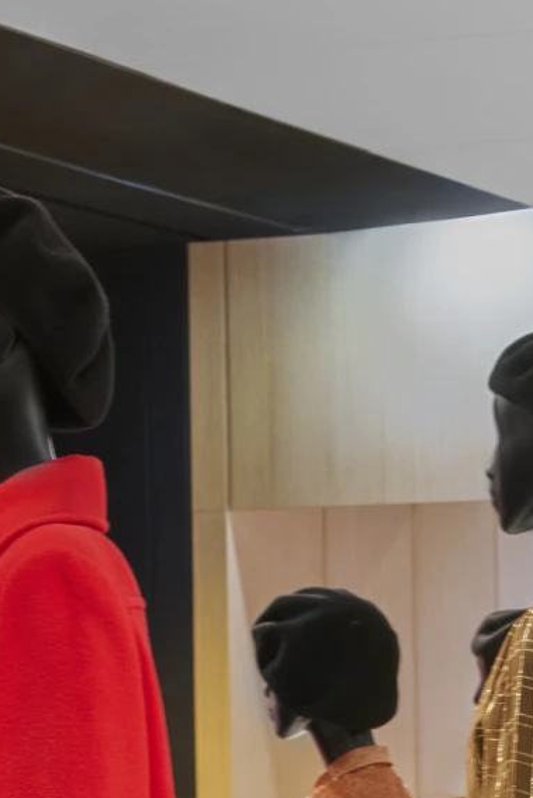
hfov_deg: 7.2
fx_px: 4217
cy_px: 982
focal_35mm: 190
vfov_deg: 10.6
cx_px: 650
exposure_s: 4
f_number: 14
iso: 400
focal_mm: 60
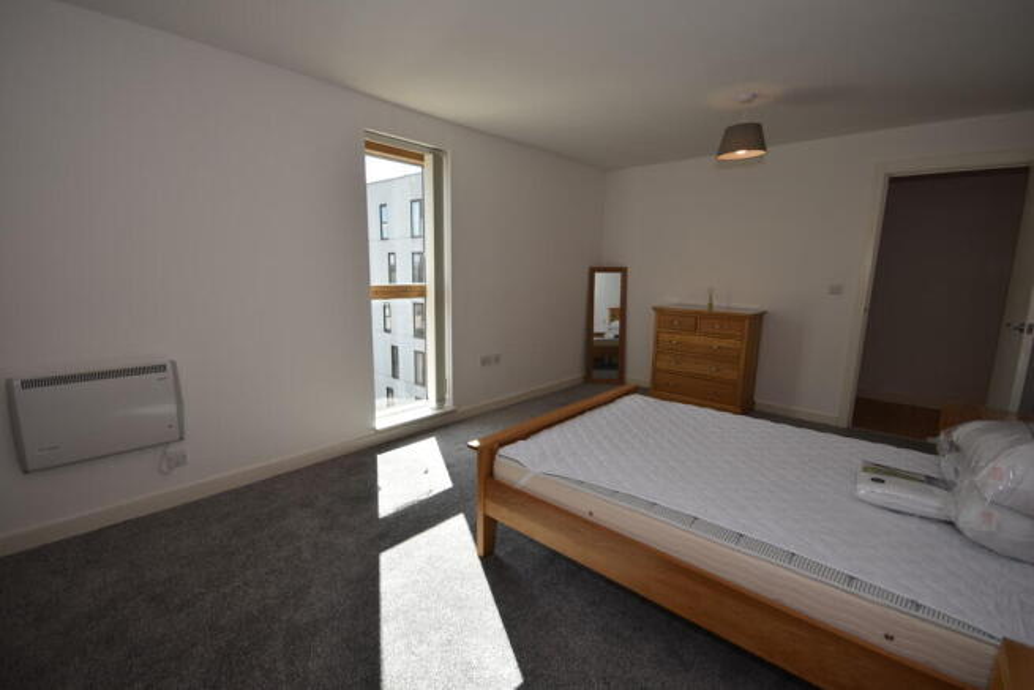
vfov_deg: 77.4
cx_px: 517
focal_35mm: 15
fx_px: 431
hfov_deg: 100.4
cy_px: 345
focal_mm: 10
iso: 110
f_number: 5
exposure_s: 1/200
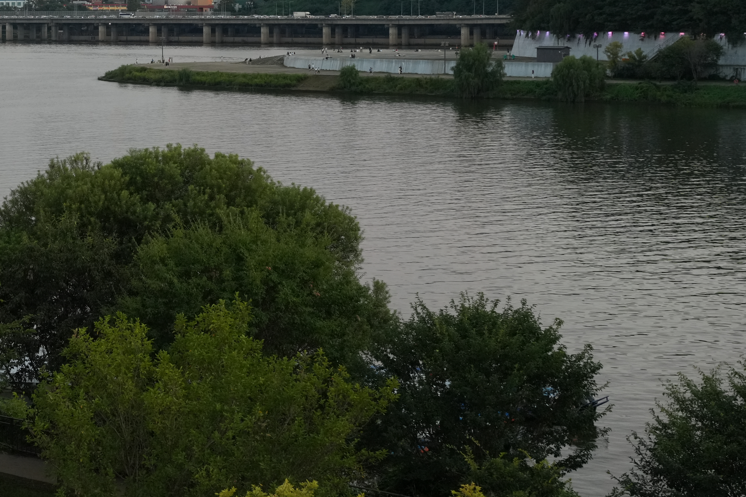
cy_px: 23
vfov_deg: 16.0
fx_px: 1740
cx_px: 122
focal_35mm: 84
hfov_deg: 23.7
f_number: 4
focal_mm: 40
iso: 1600
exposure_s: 1/160
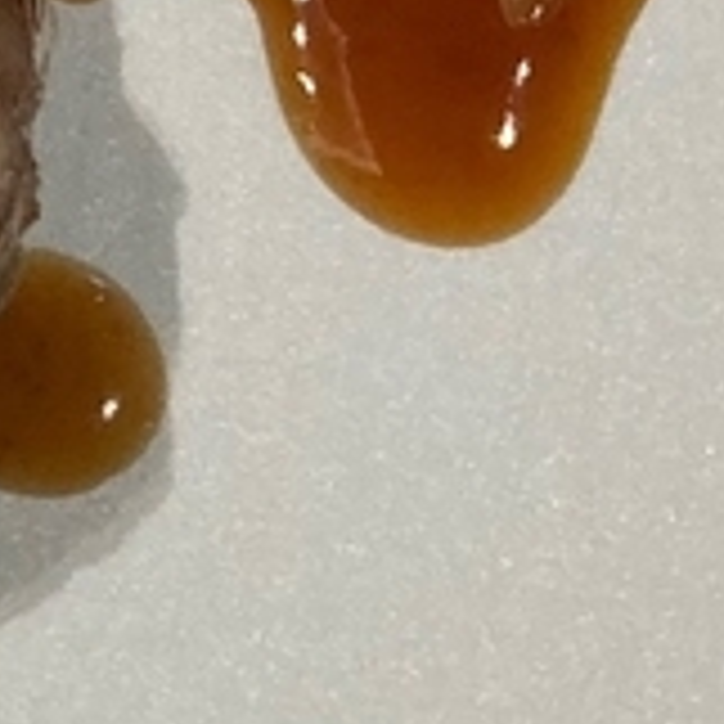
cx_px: -1223
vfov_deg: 9.3
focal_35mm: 185
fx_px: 4378
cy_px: -130
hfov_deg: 8.4
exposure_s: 1/96
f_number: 1.8
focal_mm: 3.99
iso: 80
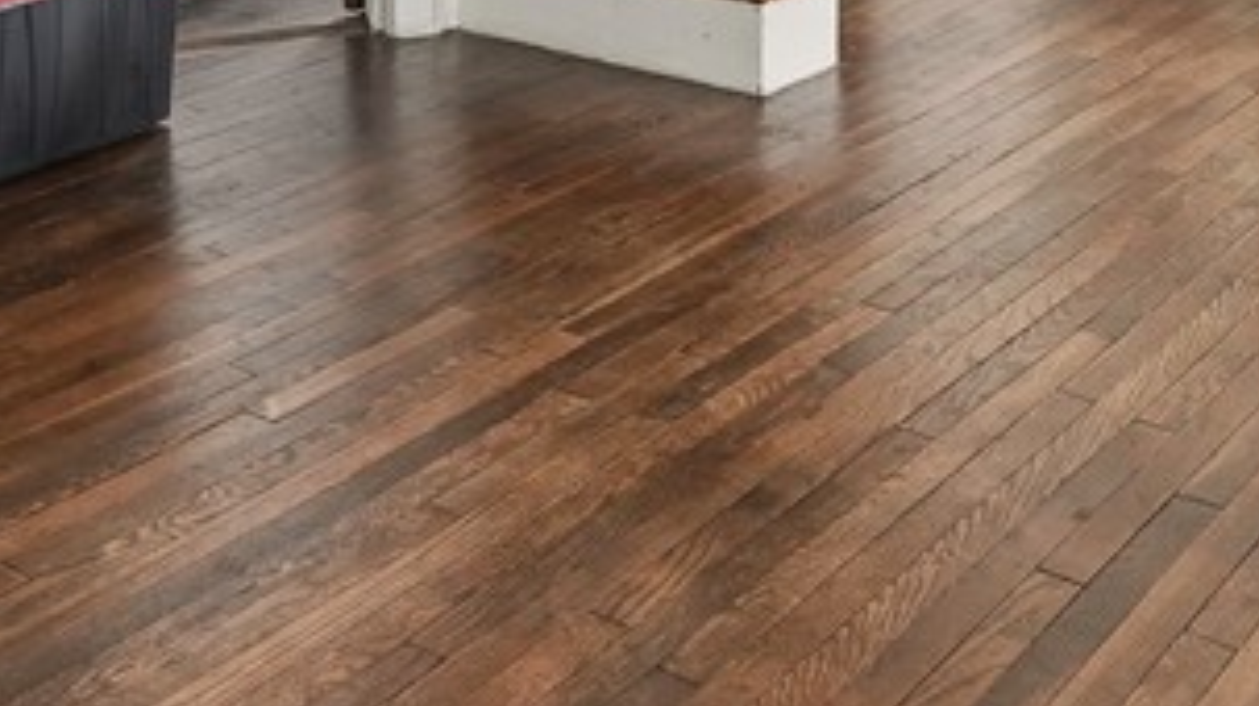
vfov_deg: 17.1
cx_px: 256
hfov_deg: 33.9
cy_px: -484
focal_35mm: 60
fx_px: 2002
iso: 1600
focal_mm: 16
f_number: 8
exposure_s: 1/160
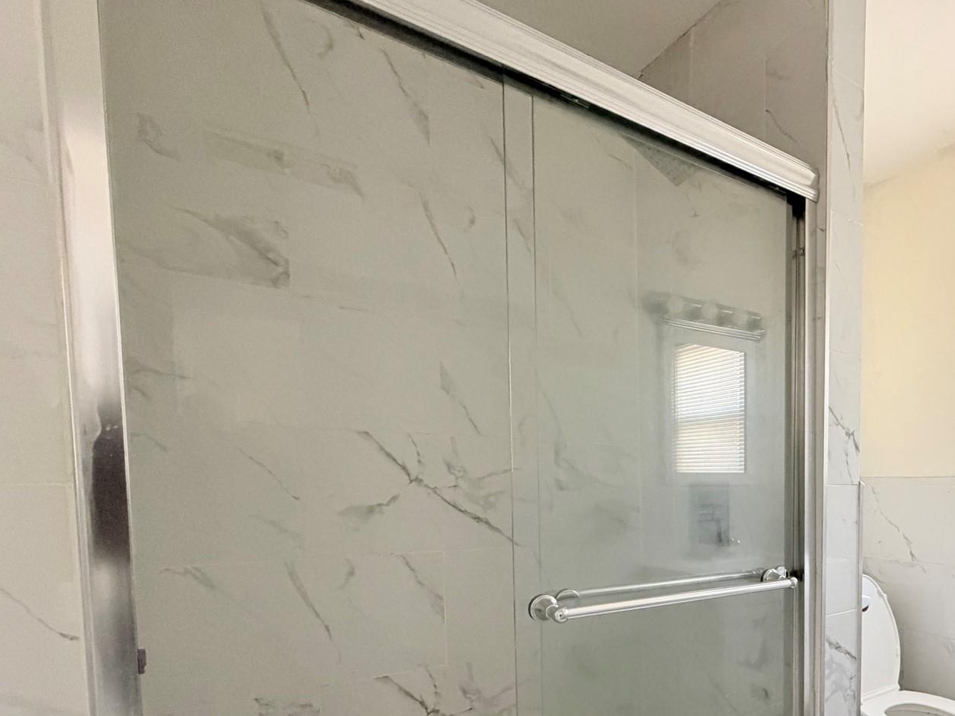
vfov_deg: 56.3
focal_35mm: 23
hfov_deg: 67.3
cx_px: 757
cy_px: 526
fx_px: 634
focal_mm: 2.22
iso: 500
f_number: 2.2
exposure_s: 1/60
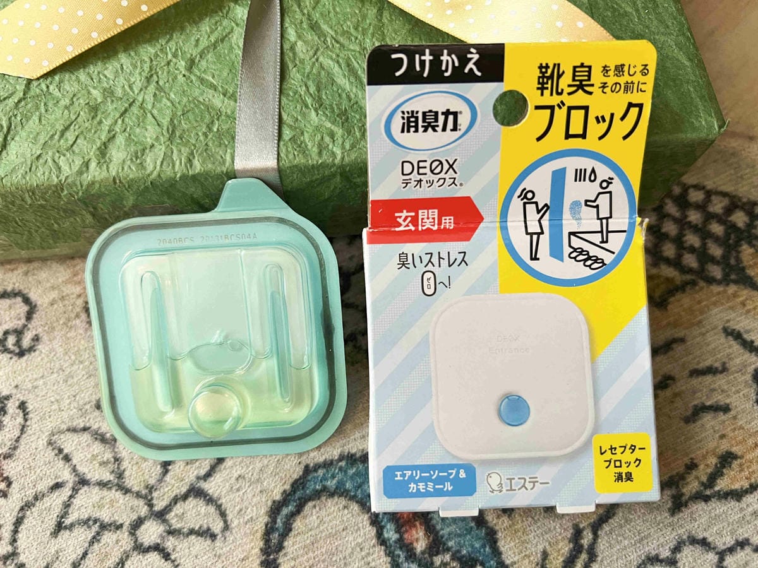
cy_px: 284
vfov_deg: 53.1
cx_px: 379
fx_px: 569
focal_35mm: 26
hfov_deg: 67.3
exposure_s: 1/60
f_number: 1.5
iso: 200
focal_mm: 5.7
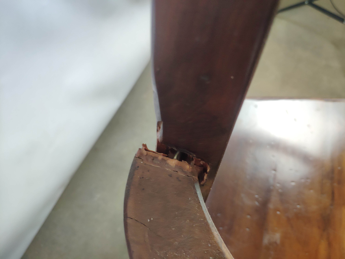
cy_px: 130
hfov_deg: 79.0
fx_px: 209
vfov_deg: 63.4
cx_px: 172
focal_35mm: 21
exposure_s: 1/33
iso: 178
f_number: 1.8
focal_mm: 4.22
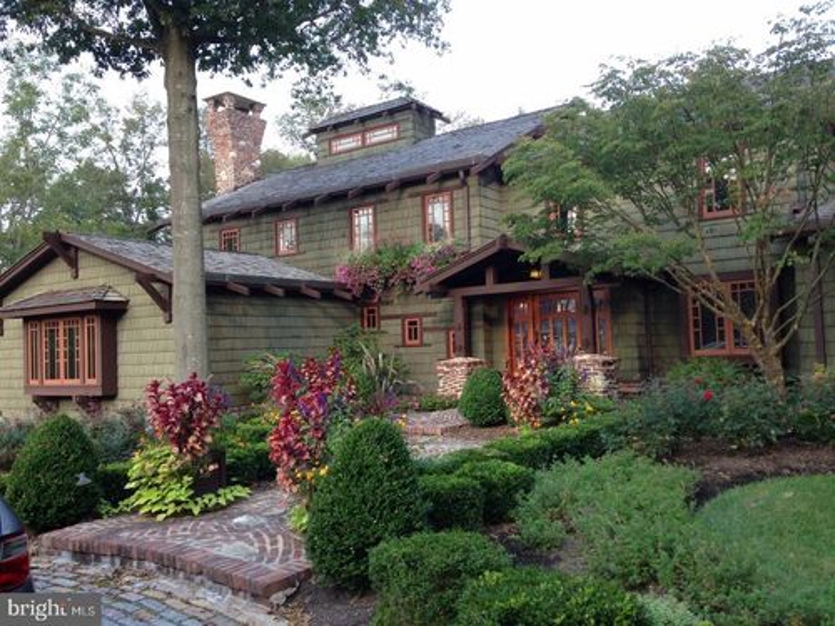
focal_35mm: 33
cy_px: 313
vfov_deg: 42.9
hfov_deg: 55.4
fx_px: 796
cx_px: 418
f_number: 2.4
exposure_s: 1/129
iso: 50
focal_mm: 4.13
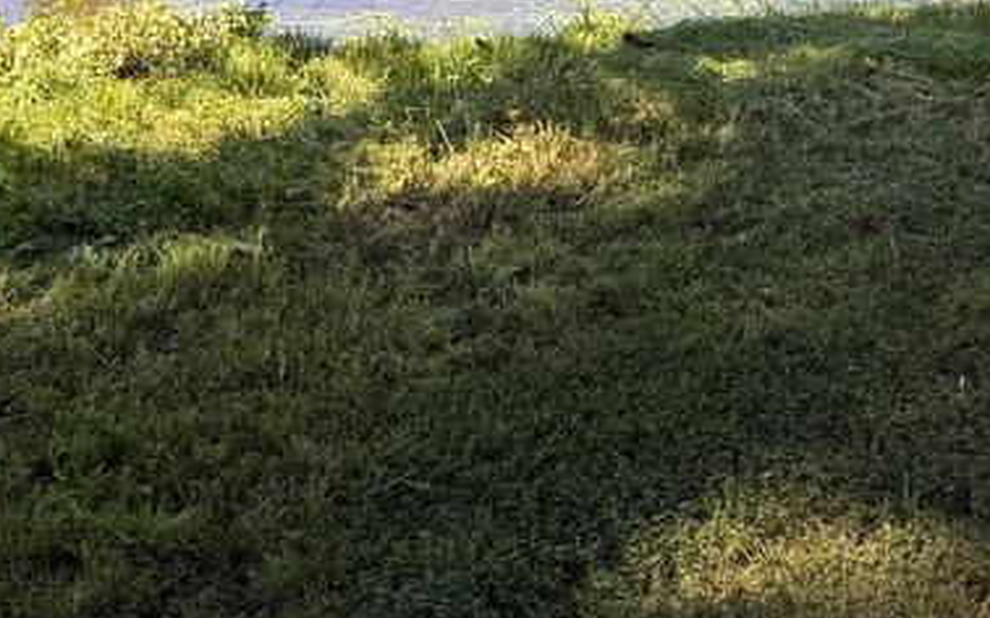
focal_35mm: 97
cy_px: -686
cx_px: 430
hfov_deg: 21.4
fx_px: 2616
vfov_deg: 11.8
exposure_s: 1/722
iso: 80
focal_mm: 6.76
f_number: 1.78
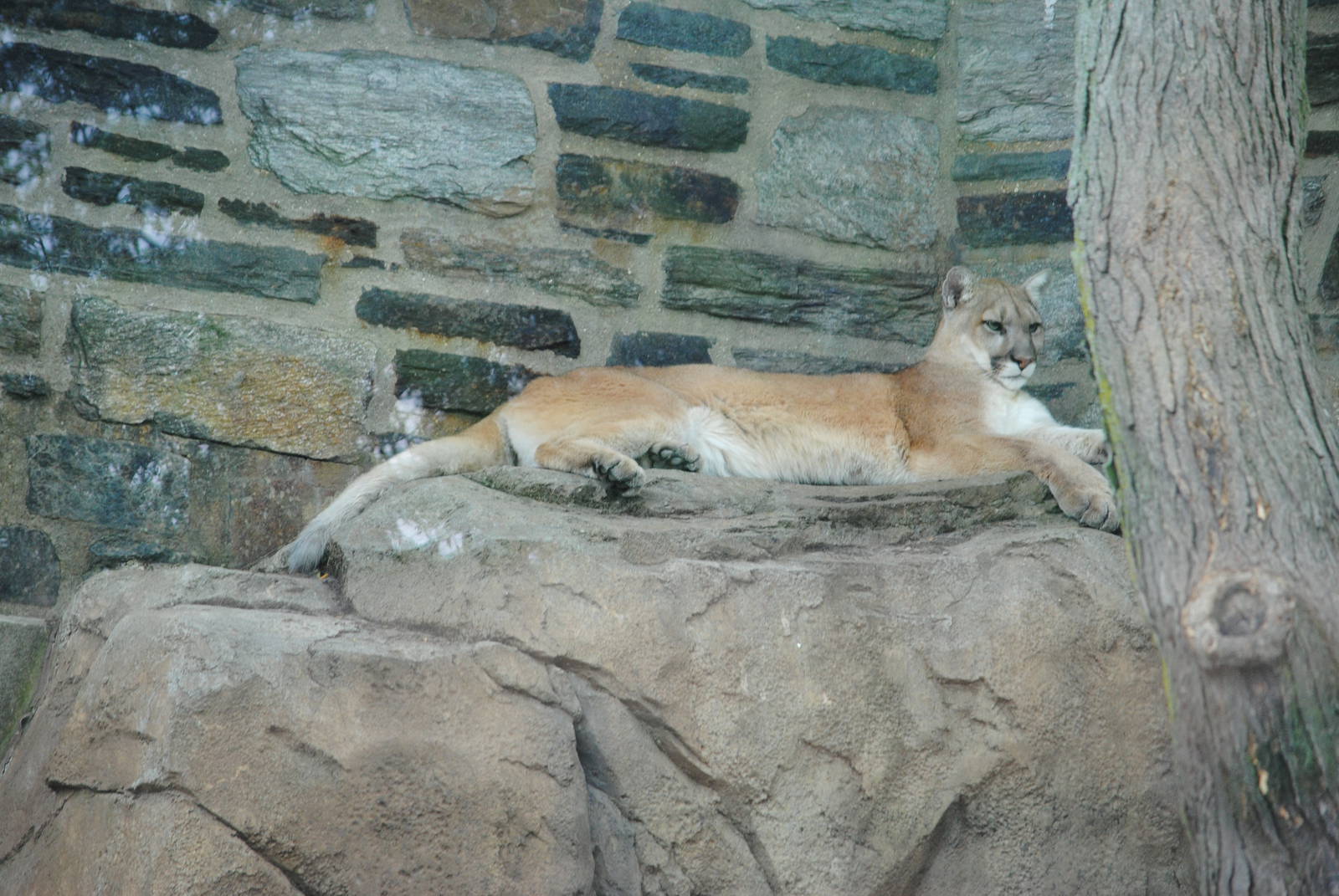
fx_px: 9496
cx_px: 670
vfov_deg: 5.4
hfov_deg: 8.1
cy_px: 448
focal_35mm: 255
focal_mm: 170
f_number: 5
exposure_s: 1/200
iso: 400
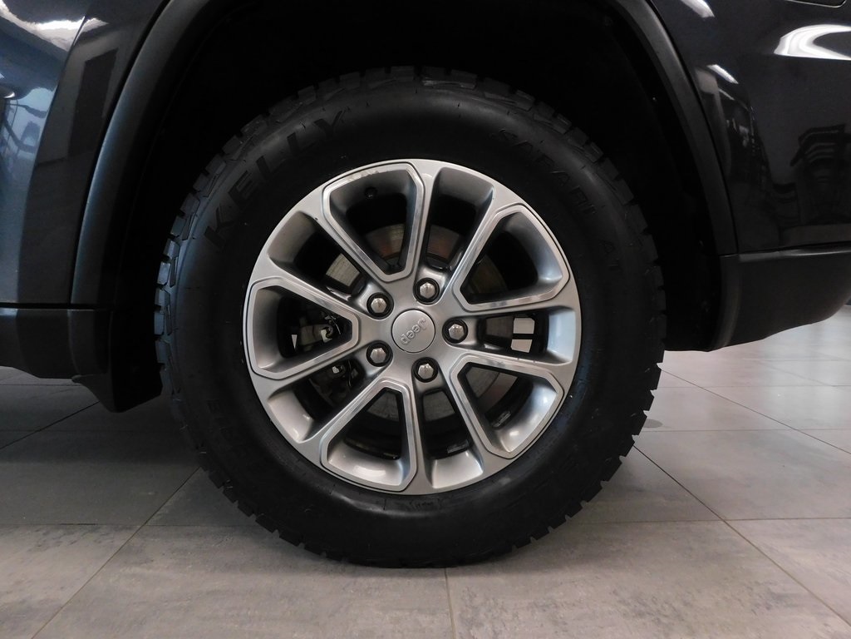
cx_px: 426
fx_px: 565
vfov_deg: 58.9
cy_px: 320
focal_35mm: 23
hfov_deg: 73.9
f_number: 3
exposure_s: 1/30
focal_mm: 4
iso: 400
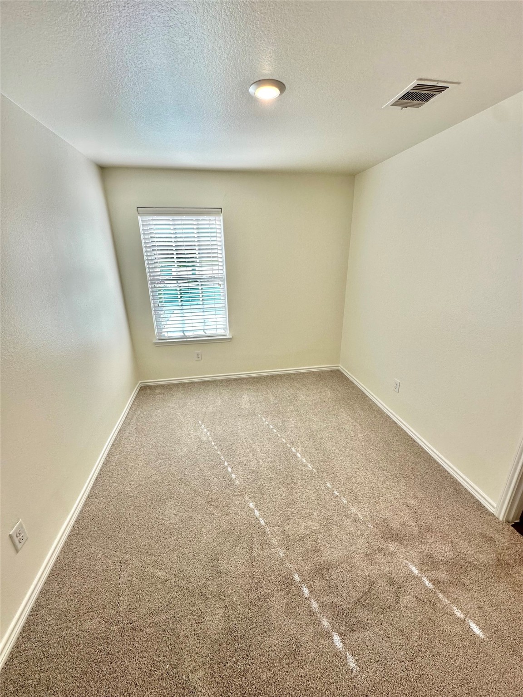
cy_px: 348
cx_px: 262
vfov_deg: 102.1
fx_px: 282
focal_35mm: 14
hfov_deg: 85.7
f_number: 2.2
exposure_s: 1/120
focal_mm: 2.22
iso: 50
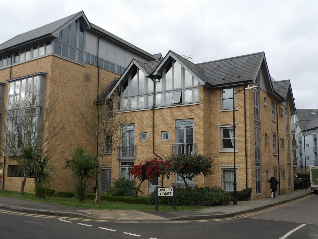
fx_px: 312
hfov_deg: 54.0
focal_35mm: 34
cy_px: 120
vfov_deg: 41.8
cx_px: 159
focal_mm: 6.2
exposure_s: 1/283
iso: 100
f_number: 4.5
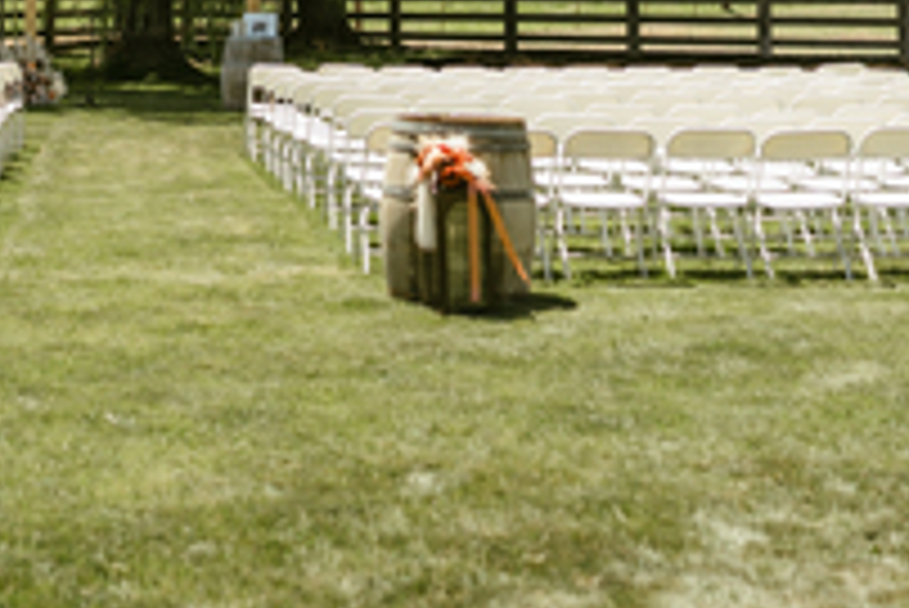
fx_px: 2628
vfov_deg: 12.7
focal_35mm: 104
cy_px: -221
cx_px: 153
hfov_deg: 19.4
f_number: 1.8
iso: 80
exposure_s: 1/3200
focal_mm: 35
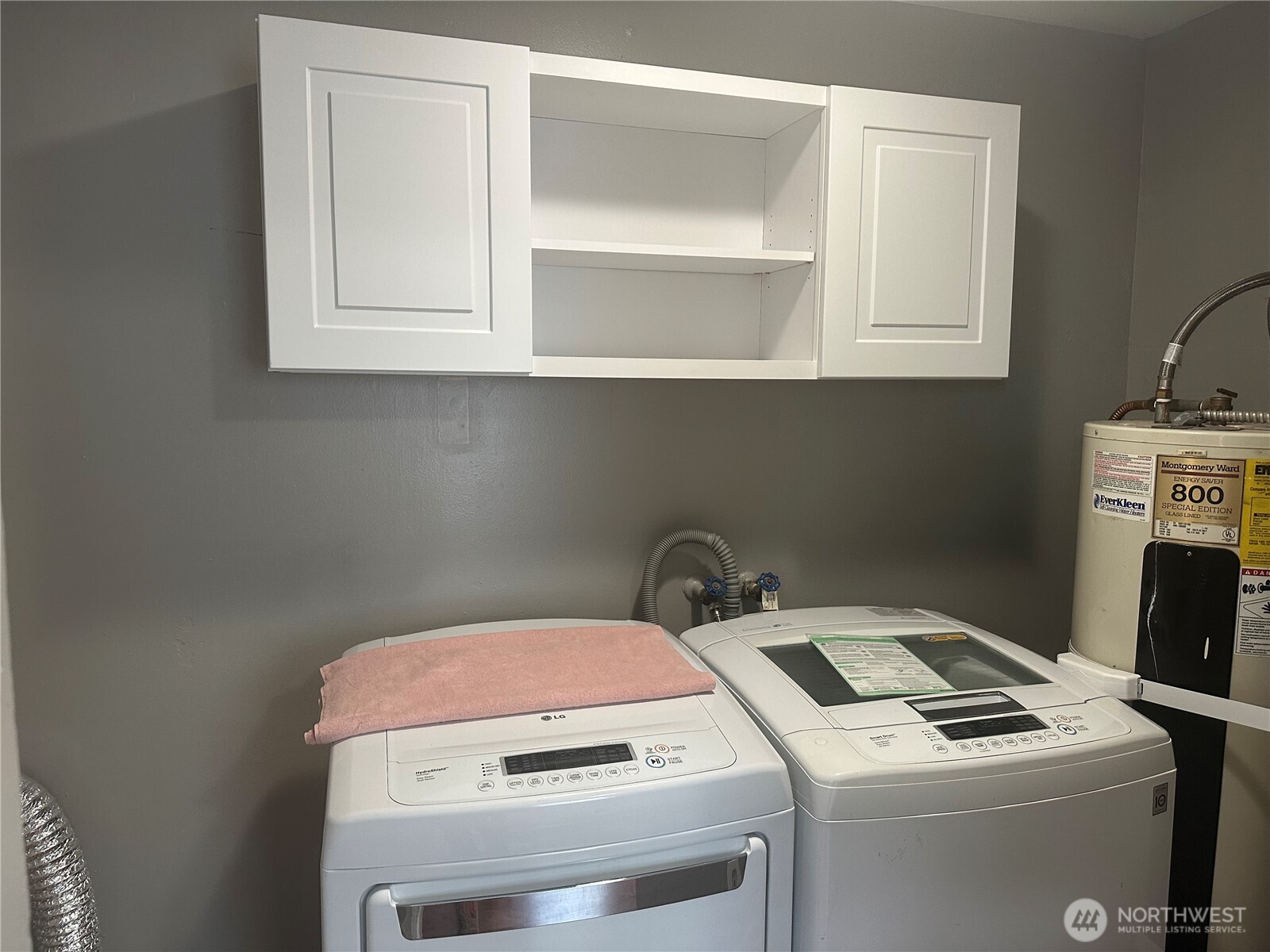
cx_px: 635
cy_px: 476
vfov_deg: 56.8
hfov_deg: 71.6
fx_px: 881
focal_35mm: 24
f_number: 1.78
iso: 200
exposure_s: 1/60
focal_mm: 6.86
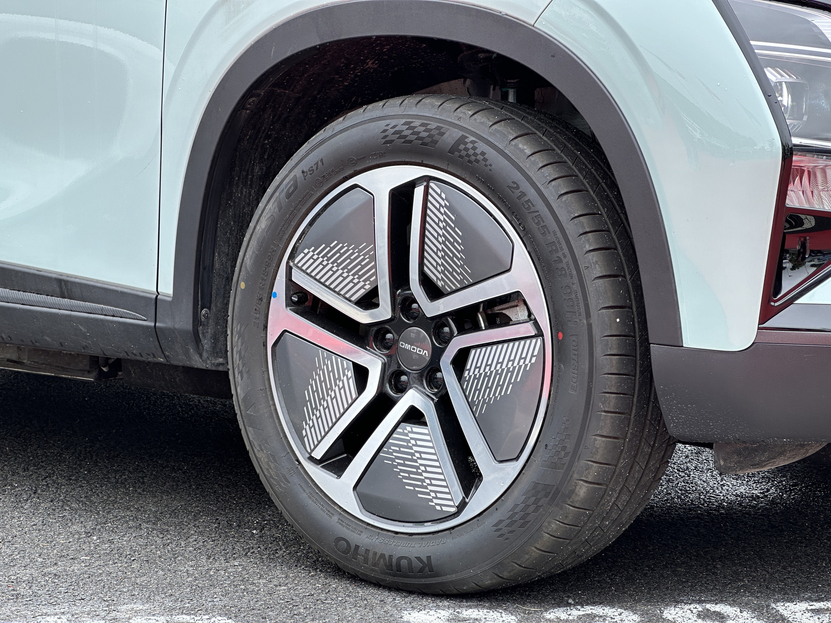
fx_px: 1848
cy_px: 312
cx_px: 416
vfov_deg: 19.1
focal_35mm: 77
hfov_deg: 25.3
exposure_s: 1/176
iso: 32
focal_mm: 9
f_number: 2.8
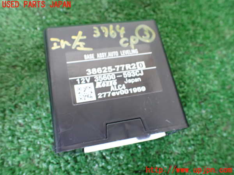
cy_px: 88
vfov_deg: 46.8
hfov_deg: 60.0
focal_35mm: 30
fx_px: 203
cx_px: 117
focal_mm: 5.4
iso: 1000
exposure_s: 1/30
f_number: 2.3
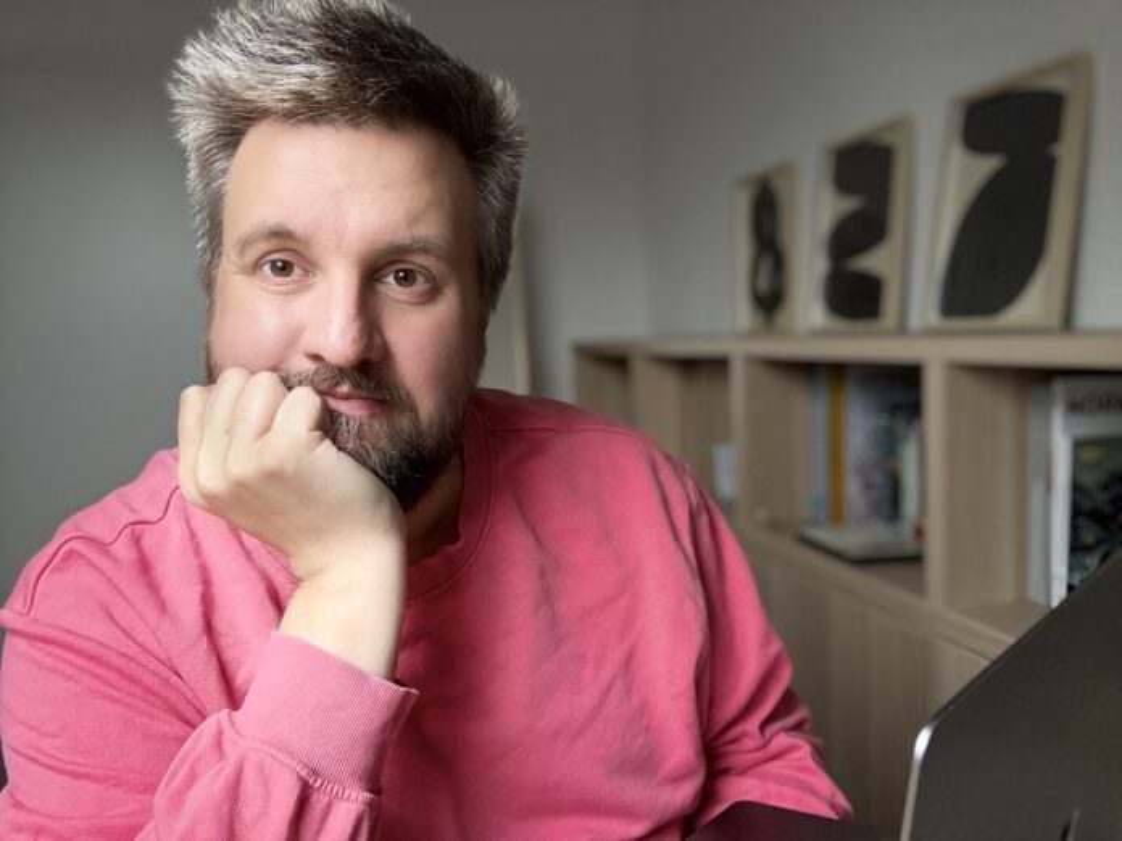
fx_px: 972
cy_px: 420
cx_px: 561
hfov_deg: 60.0
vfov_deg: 46.8
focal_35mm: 30
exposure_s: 1/60
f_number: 1.9
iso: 200
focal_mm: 2.69
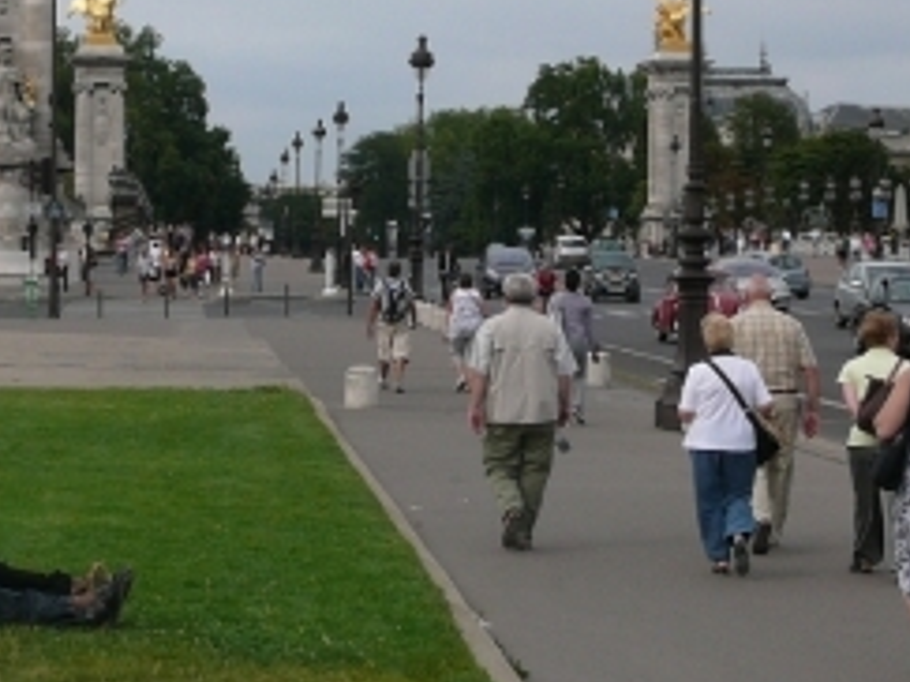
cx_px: 258
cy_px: 214
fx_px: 3048
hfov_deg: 16.9
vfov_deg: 12.7
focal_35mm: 116
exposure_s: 1/400
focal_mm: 7
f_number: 5.6
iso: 80
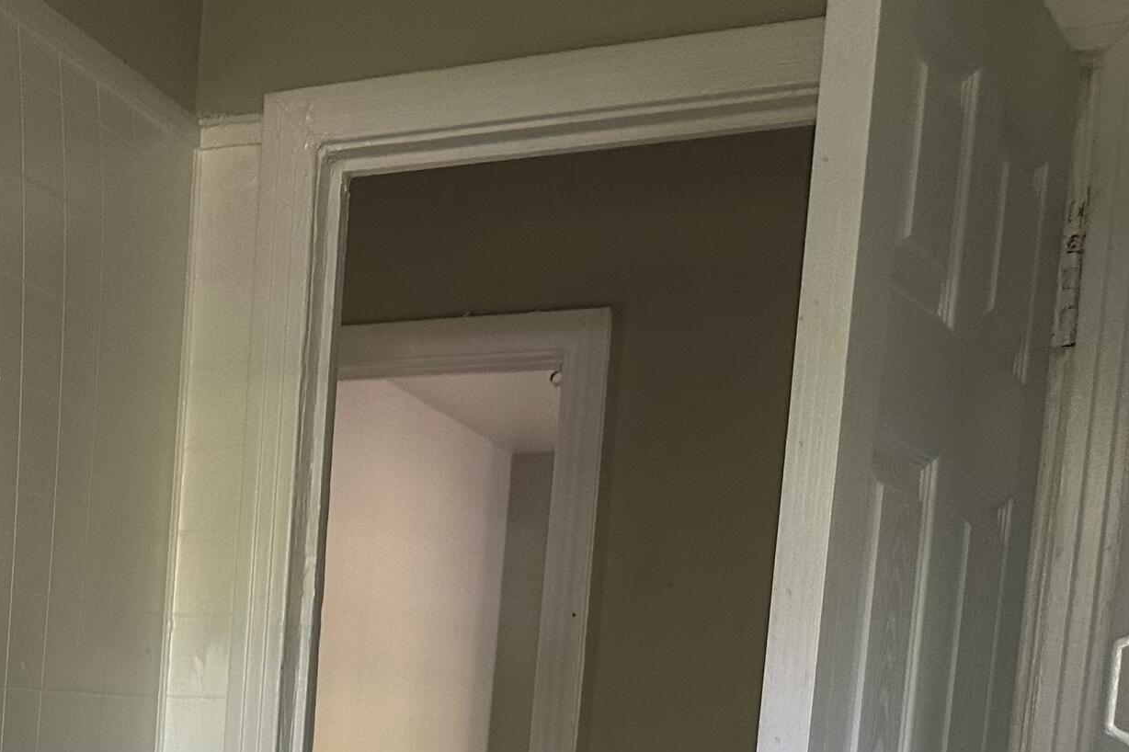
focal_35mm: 61
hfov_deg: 28.6
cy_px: 983
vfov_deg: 20.3
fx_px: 1912
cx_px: -227
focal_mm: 6.86
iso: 250
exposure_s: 1/60
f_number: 1.78
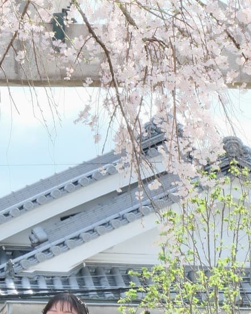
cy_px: 124
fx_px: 2238
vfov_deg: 8.0
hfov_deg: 6.4
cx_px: -103
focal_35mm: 241
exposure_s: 1/125
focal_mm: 44
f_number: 13
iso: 800
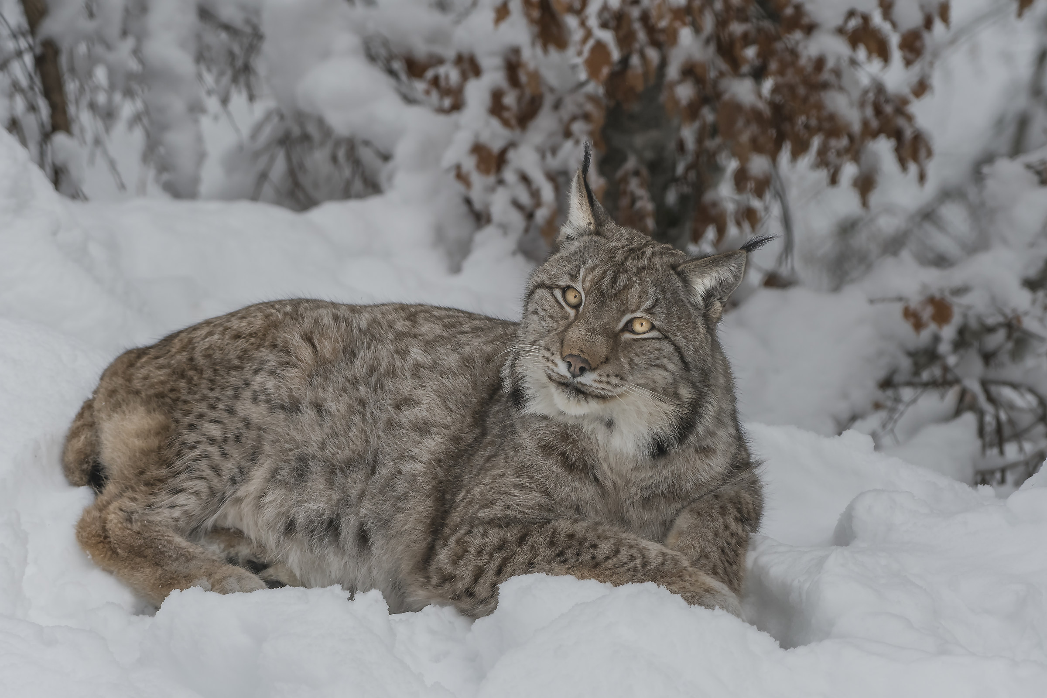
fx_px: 9161
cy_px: 349
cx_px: 524
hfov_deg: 6.5
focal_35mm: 315
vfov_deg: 4.4
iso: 800
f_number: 7.1
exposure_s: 1/640
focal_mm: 210
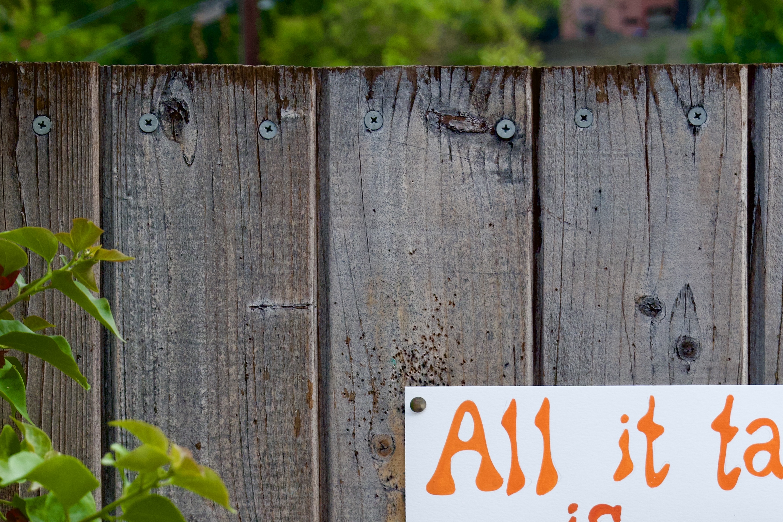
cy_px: 424
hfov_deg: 13.8
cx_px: 431
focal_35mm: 149
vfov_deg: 9.2
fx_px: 3240
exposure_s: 1/100
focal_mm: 29.67
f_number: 4
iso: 200
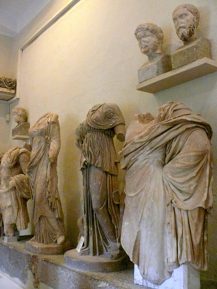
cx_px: 108
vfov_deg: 52.6
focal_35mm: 35
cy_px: 144
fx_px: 293
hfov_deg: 40.7
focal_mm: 7.4
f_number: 2.8
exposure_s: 1/13
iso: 800
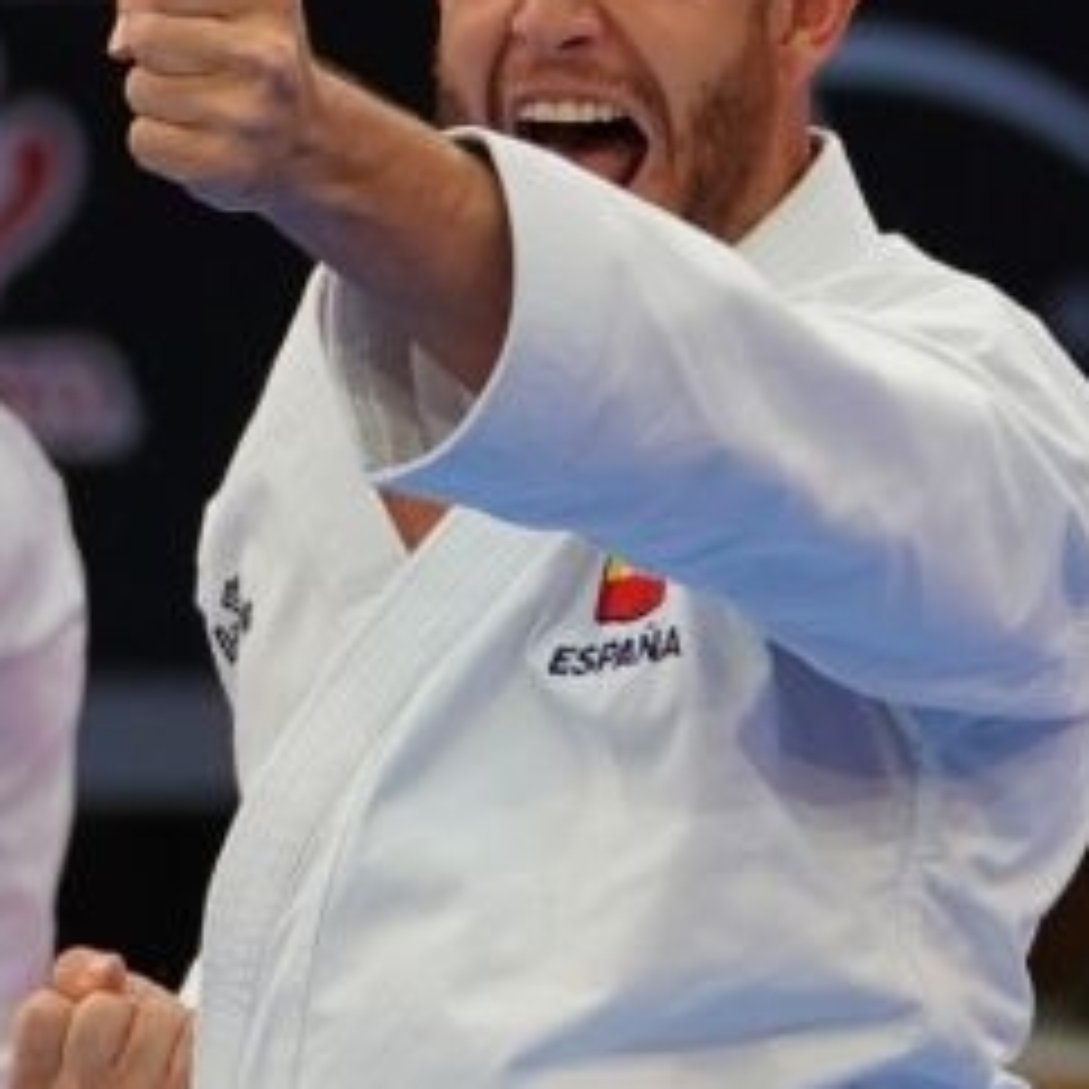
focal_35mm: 874
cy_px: 1773
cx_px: 2236
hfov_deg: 2.0
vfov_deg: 2.0
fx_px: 31108
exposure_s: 1/500
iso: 800
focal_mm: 138
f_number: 2.8
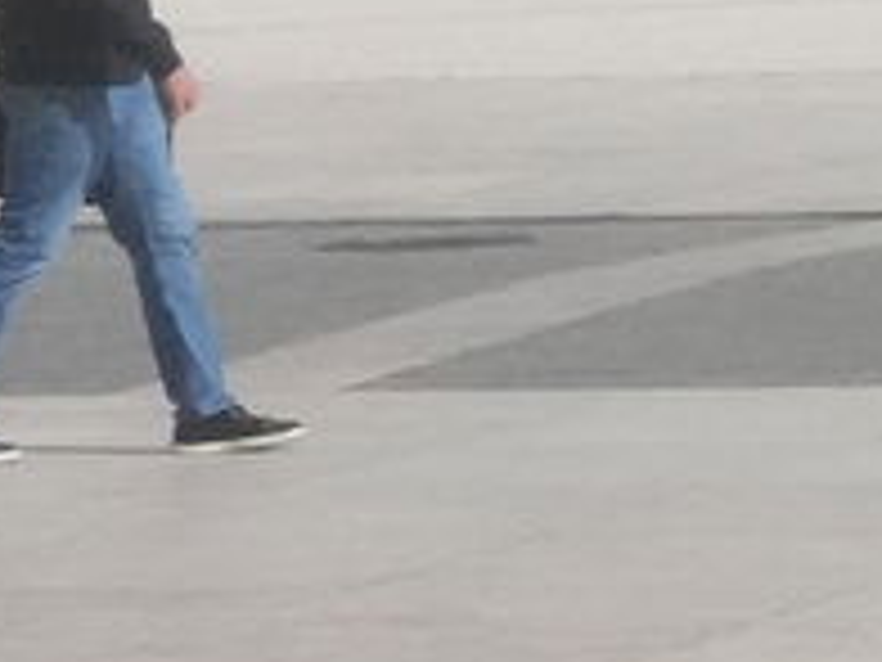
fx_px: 7515
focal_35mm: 295
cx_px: 2200
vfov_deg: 5.0
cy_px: -185
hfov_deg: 6.4
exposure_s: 1/6400
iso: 5000
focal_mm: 25
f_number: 14
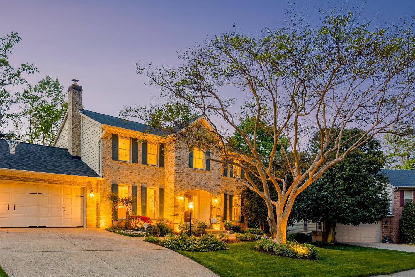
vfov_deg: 56.9
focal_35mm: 22
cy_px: 163
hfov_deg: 76.6
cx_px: 145
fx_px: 254
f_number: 8
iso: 1250
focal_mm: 16
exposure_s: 1/3.33
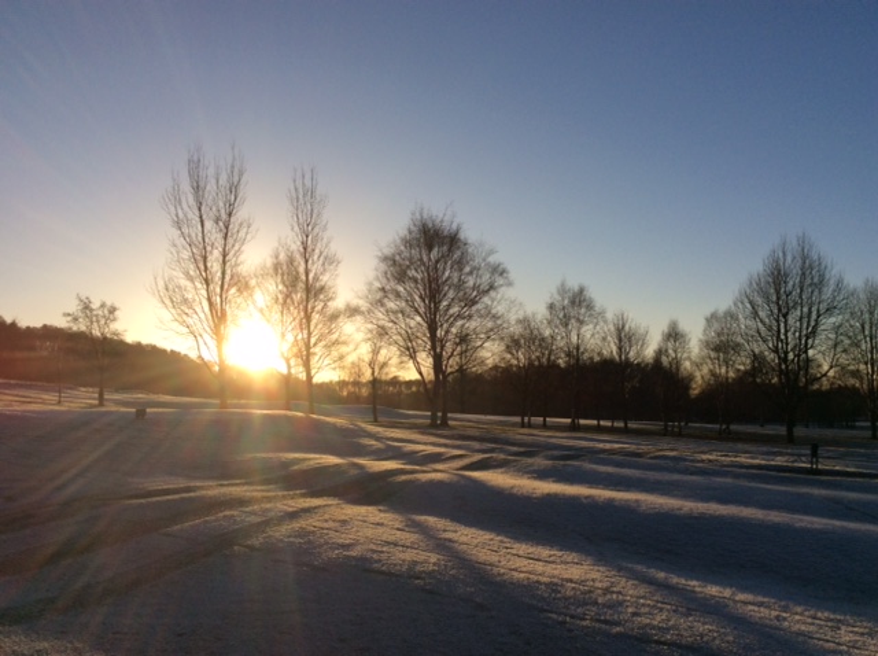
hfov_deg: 56.9
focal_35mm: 32
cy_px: 328
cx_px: 439
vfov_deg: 44.1
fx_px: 810
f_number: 2.4
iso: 32
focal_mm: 3.3
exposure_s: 1/1789
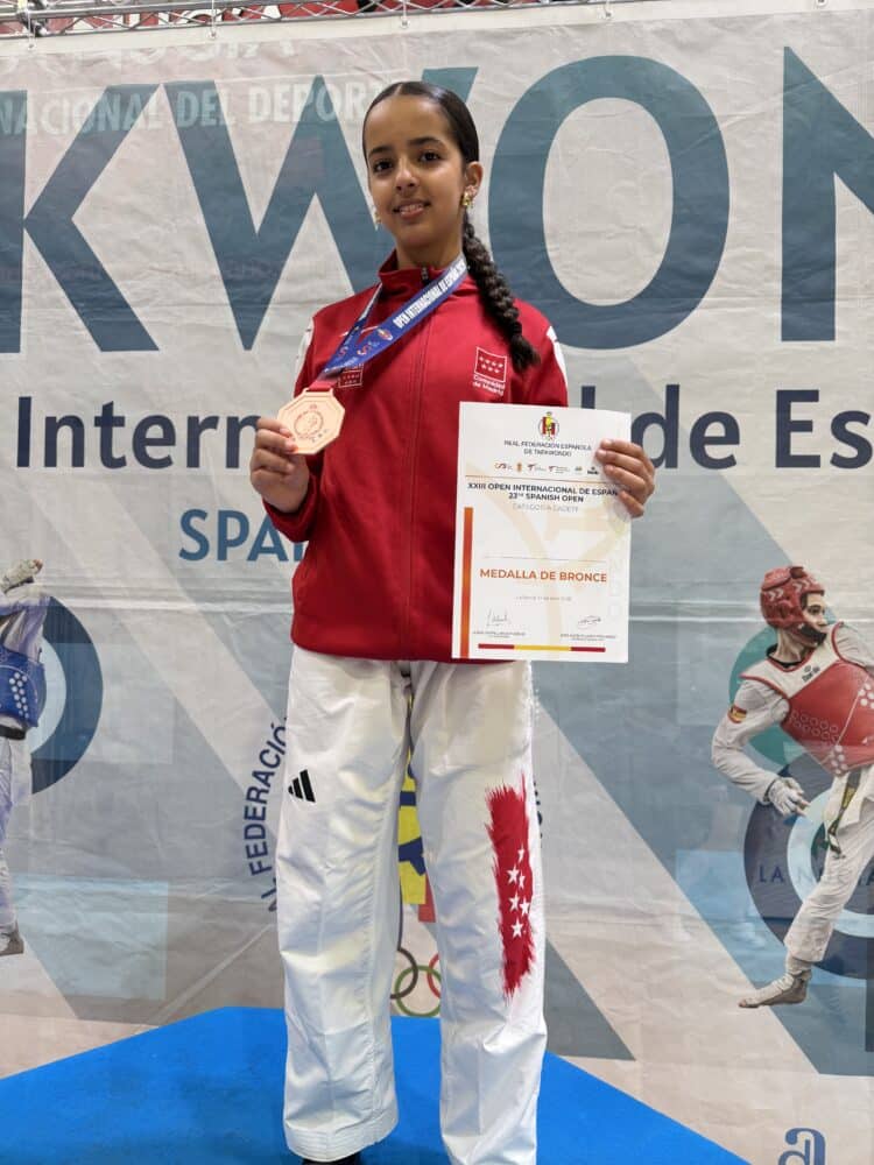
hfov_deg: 56.8
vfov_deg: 71.6
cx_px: 437
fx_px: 808
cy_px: 582
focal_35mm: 24
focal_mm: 6.76
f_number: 1.78
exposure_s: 1/123
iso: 50
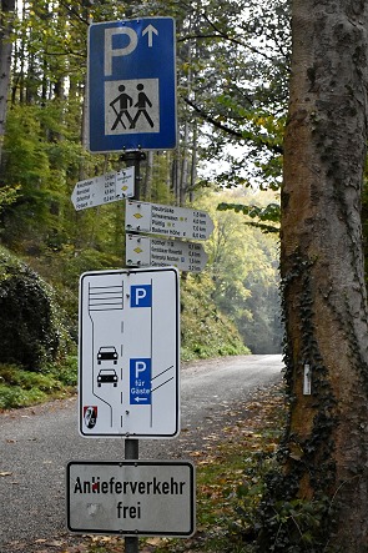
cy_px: 276
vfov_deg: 31.9
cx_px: 184
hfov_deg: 21.6
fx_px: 967
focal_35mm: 63
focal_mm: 42
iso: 3200
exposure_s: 1/1600
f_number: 9
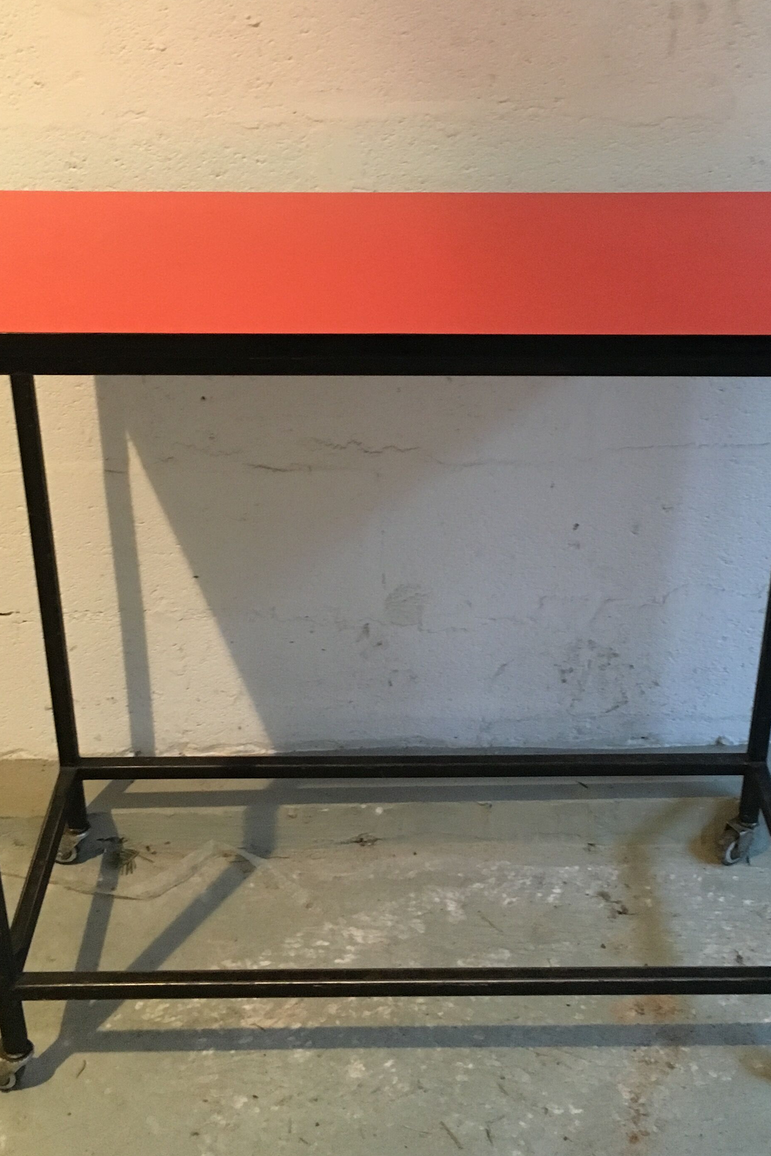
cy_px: 457
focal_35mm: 44
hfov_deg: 30.5
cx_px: 427
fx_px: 1413
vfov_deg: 44.2
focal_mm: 4.15
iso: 250
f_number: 2.2
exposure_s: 1/17
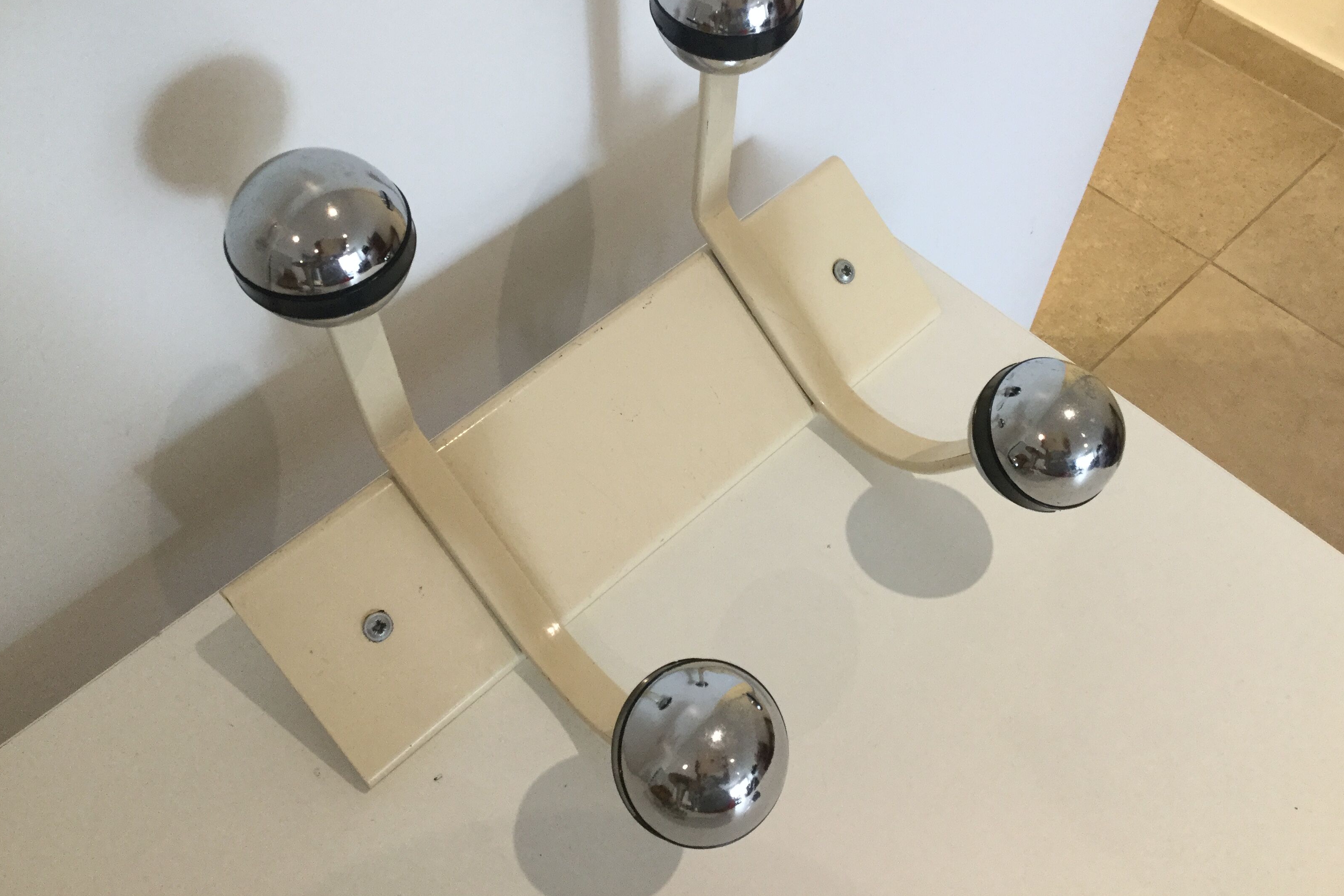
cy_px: 391
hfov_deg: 57.2
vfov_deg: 39.9
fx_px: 1232
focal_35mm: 33
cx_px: 677
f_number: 2.4
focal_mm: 3.3
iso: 100
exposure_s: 1/33
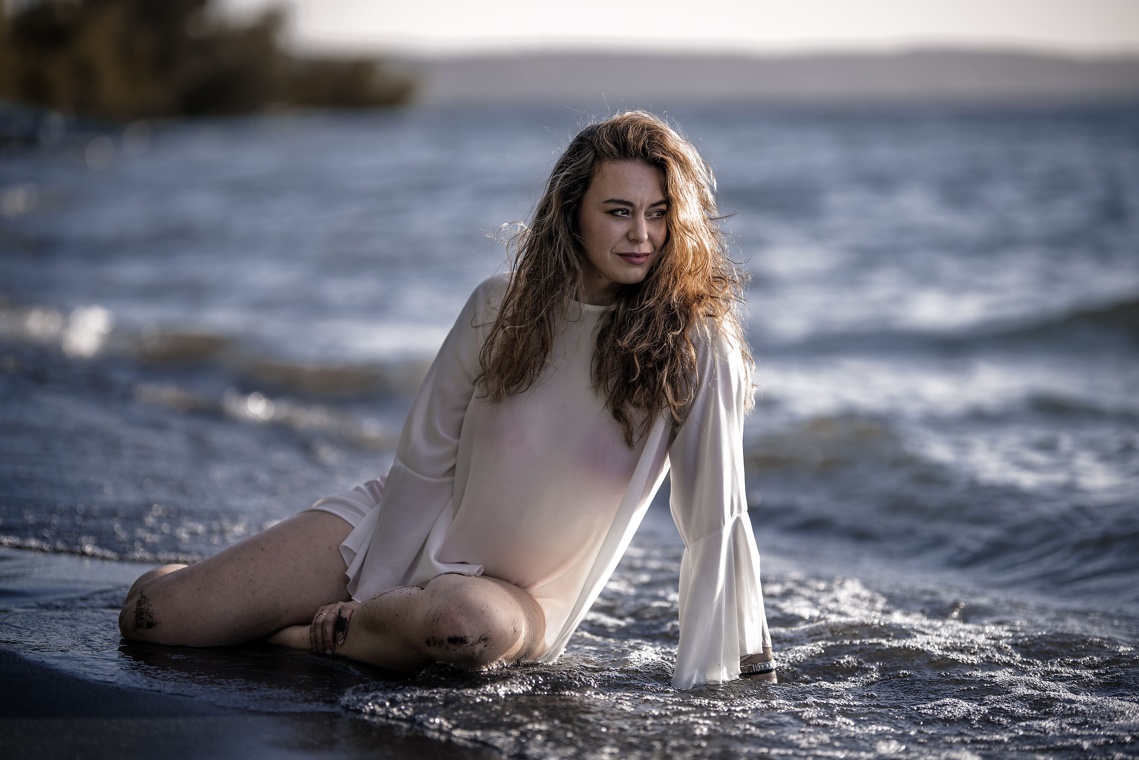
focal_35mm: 105
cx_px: 570
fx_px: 3322
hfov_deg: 19.5
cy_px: 380
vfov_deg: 13.0
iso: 100
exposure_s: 1/1000
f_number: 1.4
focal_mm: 105
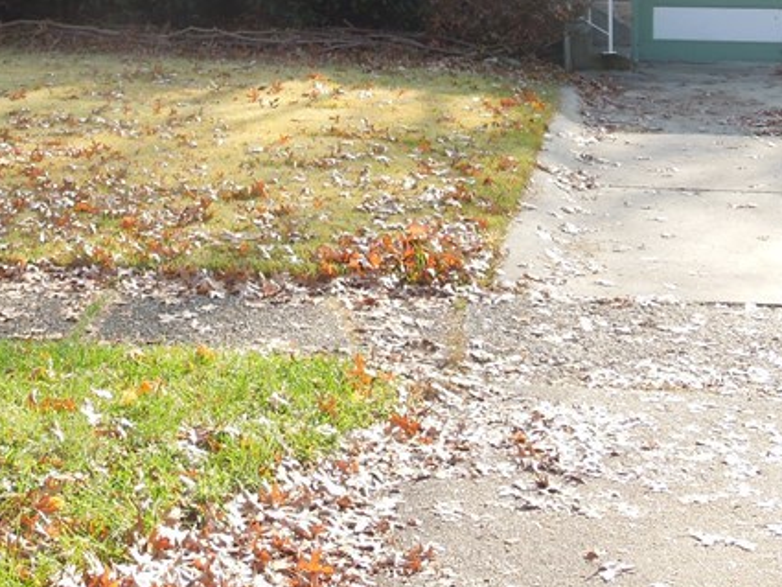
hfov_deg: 20.7
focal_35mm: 94
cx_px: 197
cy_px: -74
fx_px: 2124
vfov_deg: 15.3
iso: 100
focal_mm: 7
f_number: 3.8
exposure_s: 1/200
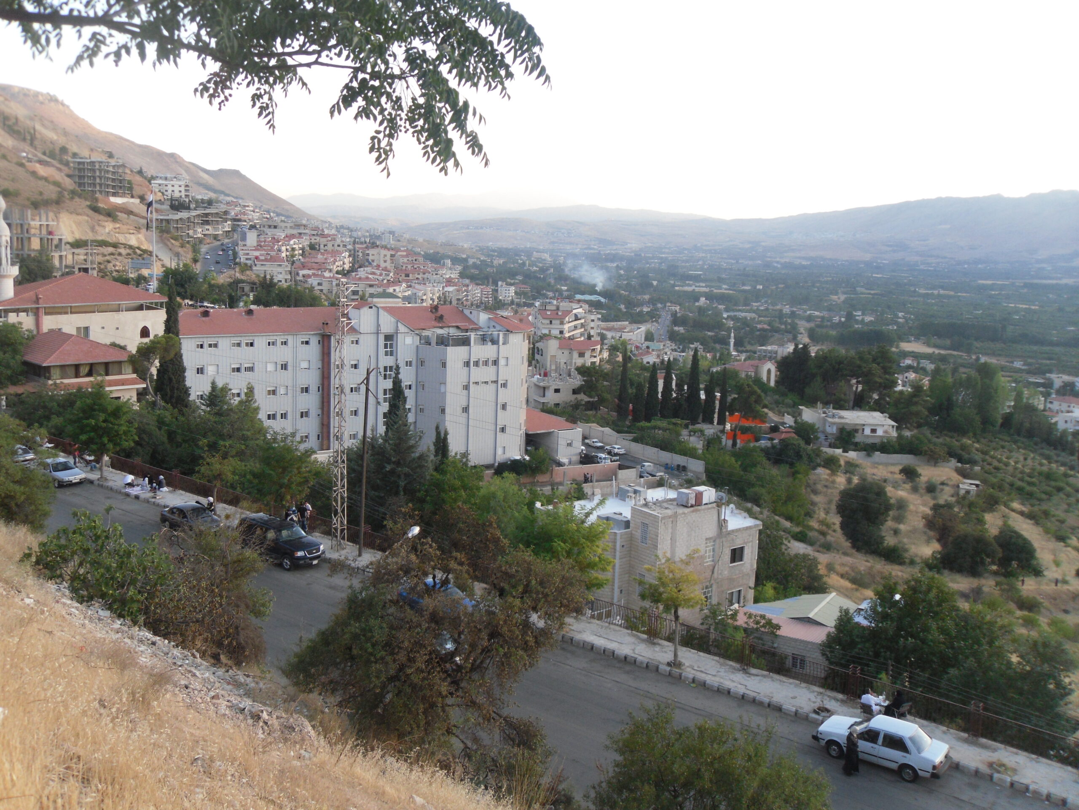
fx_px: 1091
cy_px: 405
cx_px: 540
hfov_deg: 52.6
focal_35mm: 35
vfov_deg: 40.7
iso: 100
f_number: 3.5
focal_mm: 6.3
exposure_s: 1/90
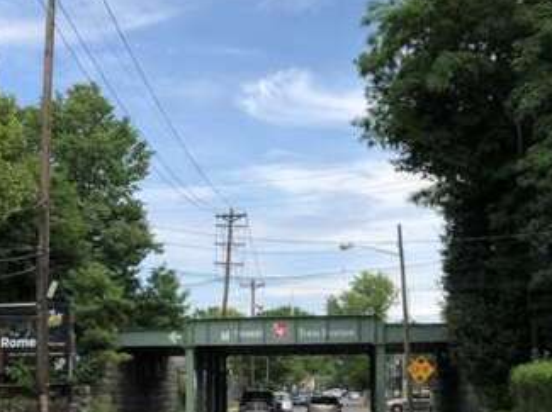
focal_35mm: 69
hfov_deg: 28.2
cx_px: 267
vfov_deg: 21.1
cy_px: 309
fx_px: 1099
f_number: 1.8
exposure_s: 1/1066
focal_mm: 4
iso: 20
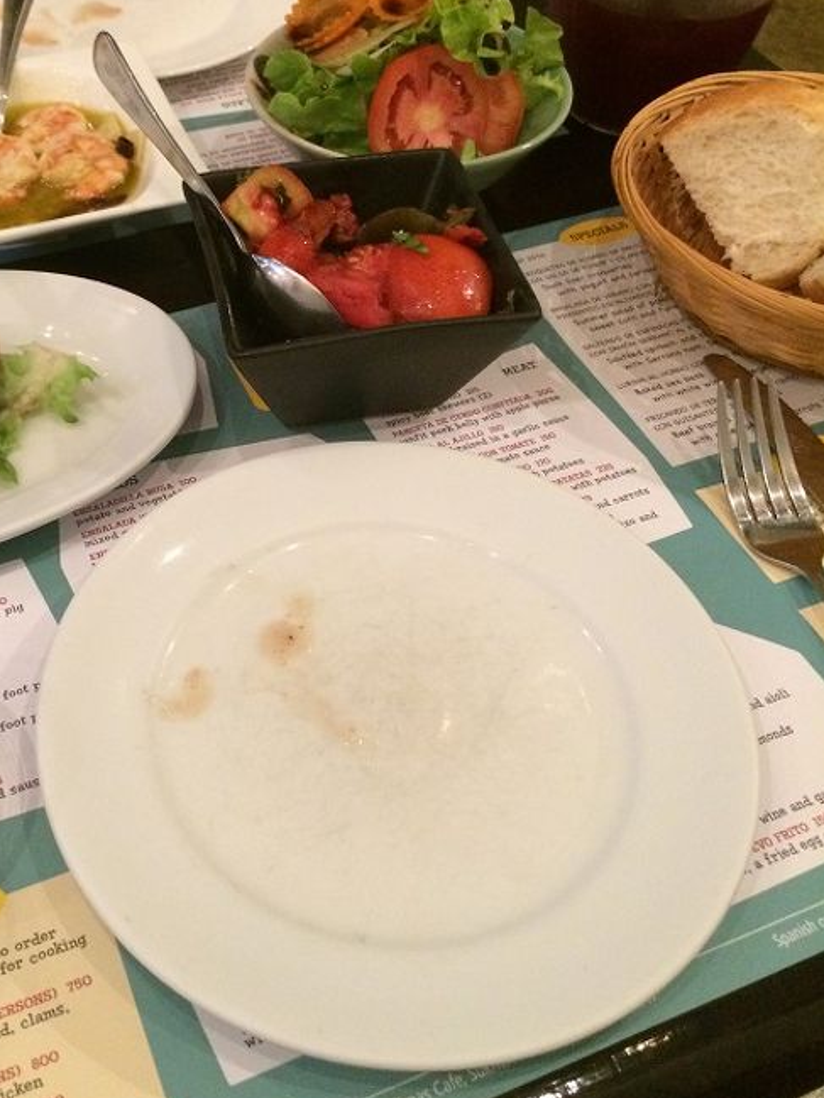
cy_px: 448
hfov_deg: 35.6
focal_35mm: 40
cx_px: 279
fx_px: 1269
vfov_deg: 46.6
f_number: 2.2
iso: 400
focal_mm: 4.12
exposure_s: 1/15
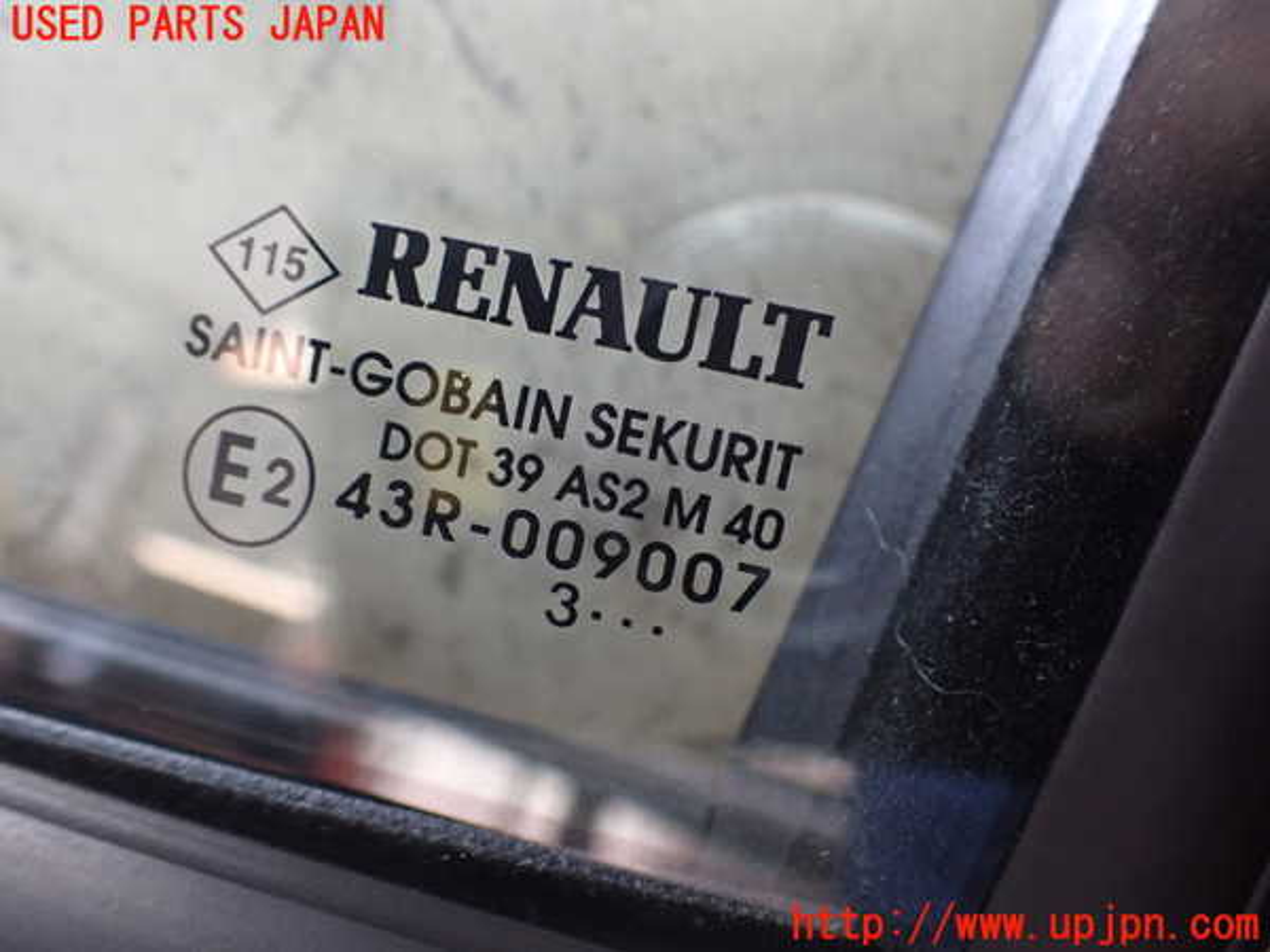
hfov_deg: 60.0
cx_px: 635
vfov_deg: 46.8
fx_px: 1101
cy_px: 476
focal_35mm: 30
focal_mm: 5.4
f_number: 2.3
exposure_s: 1/125
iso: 320
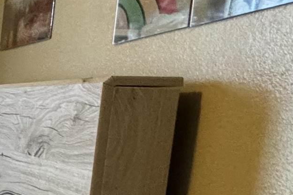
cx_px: -379
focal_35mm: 72
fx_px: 586
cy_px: 154
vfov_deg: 18.8
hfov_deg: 16.0
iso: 500
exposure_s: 1/60
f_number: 2.2
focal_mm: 2.22
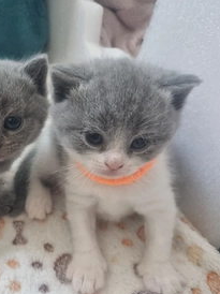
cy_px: 171
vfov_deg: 48.8
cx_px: 62
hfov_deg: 37.0
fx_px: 323
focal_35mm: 38
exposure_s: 1/33
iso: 640
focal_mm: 5.4
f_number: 1.8
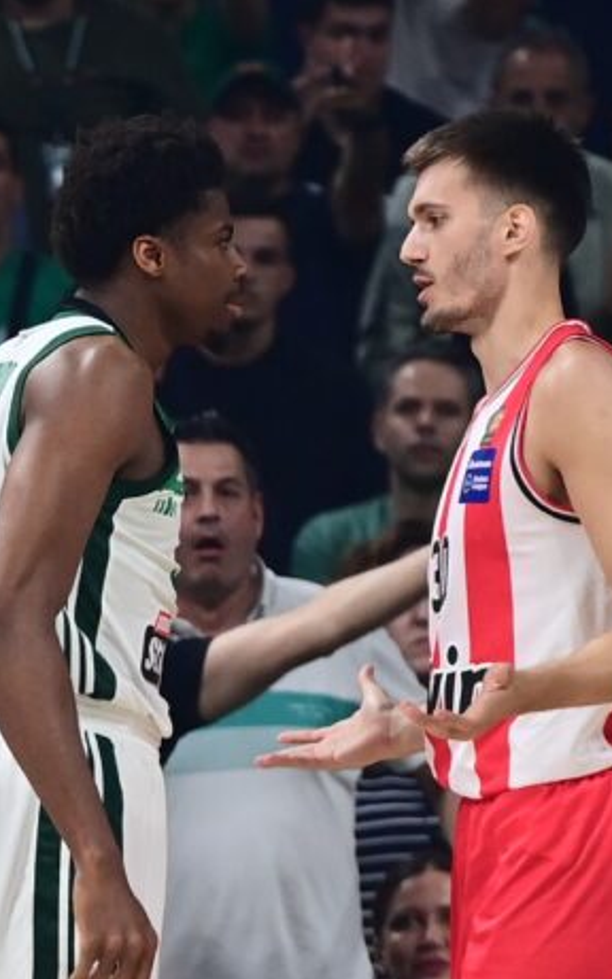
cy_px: 488
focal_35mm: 308
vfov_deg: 6.8
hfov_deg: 4.3
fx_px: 8222
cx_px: 357
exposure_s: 1/1000
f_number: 3.5
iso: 2500
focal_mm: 200
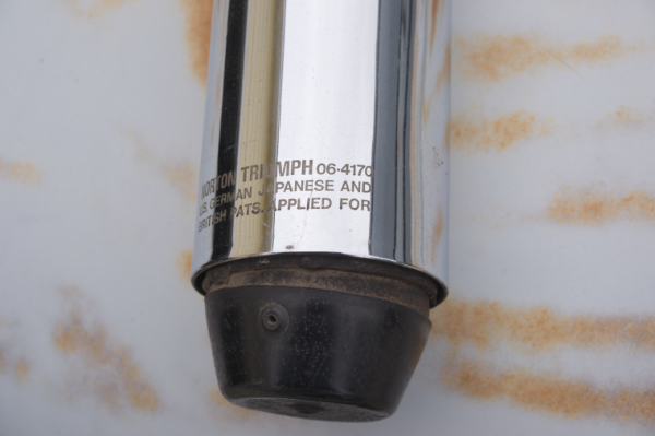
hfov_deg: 28.9
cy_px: 218
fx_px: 1273
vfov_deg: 19.4
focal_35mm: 70
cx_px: 328
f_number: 13
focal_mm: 70
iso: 200
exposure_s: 1/250
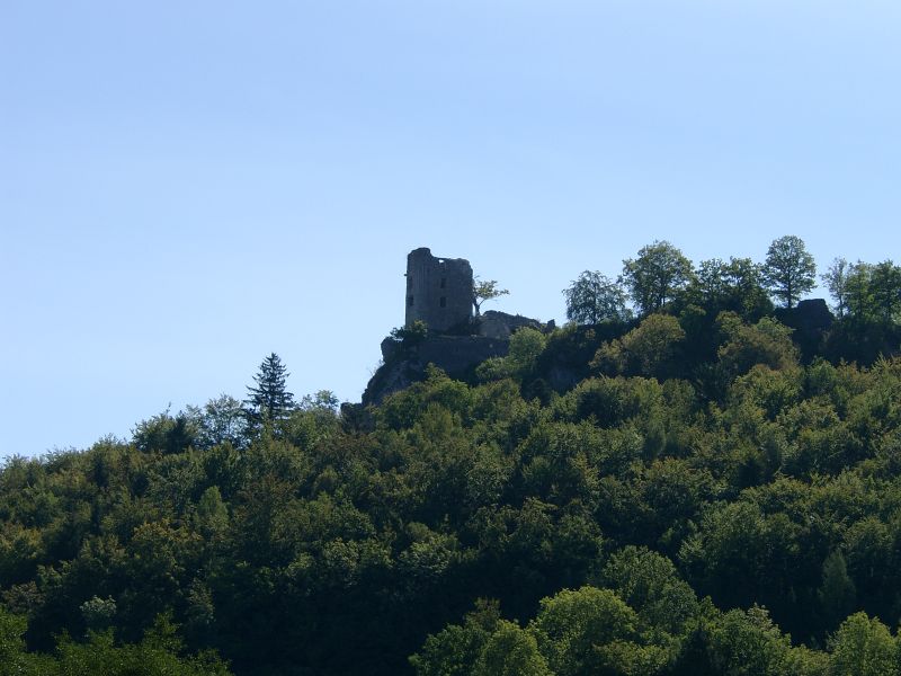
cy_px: 338
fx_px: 2603
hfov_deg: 19.6
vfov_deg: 14.8
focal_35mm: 100
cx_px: 450
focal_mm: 20.74
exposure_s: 1/649
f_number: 4
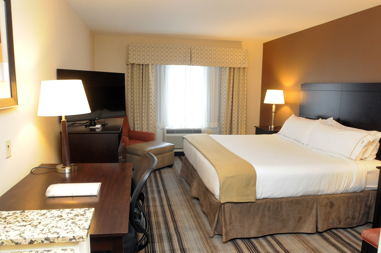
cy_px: 126
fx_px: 270
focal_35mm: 26
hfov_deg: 70.5
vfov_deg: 50.3
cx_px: 190
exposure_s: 1/60
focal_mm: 17
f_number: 5.6
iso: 1600
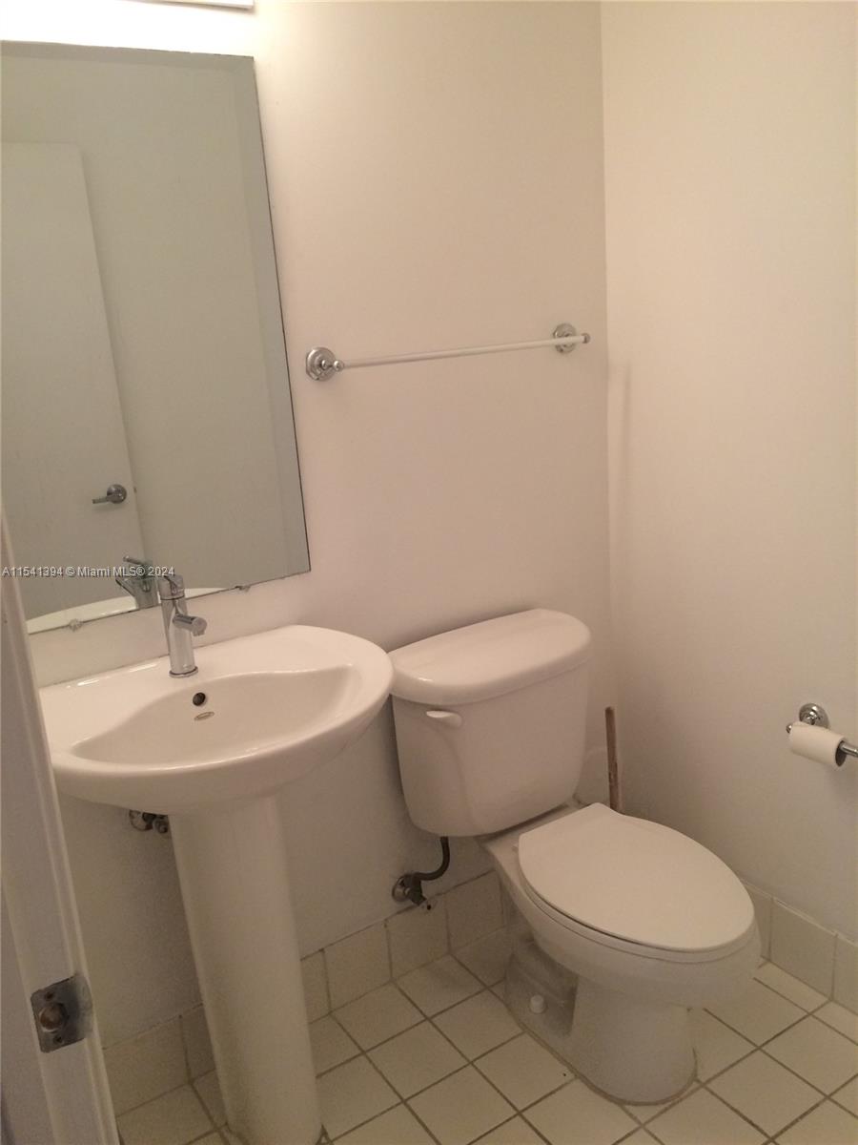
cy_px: 572
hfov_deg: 48.2
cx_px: 429
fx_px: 958
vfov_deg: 61.7
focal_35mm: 29
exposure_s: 1/30
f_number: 2.2
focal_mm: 4.15
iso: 50
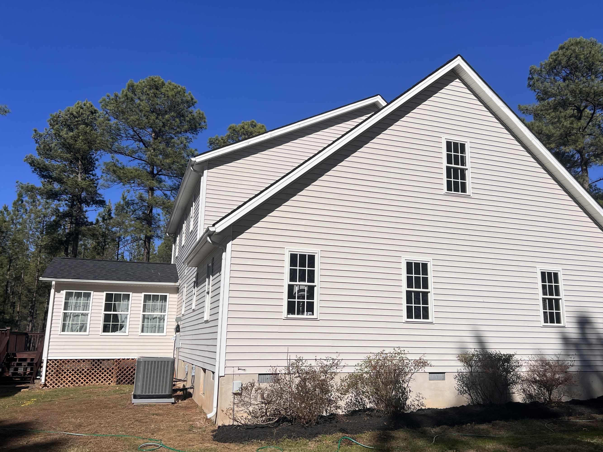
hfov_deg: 59.8
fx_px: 523
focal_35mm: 30
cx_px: 333
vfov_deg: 46.8
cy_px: 235
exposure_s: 1/11364
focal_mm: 5.7
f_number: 1.5
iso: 50
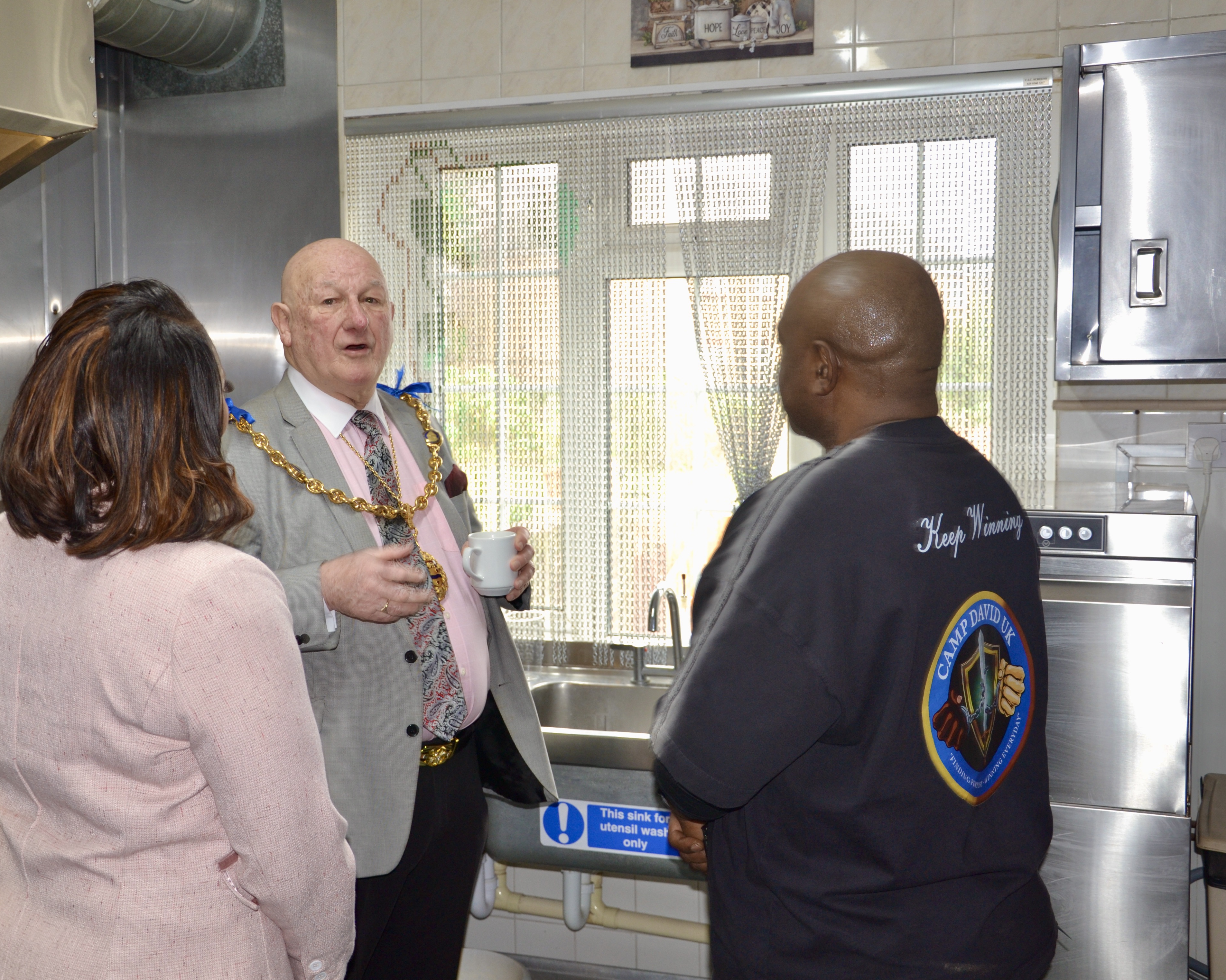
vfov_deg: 35.2
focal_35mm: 43
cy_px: 489
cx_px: 528
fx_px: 1545
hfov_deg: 43.2
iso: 250
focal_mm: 25
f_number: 4
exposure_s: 1/30
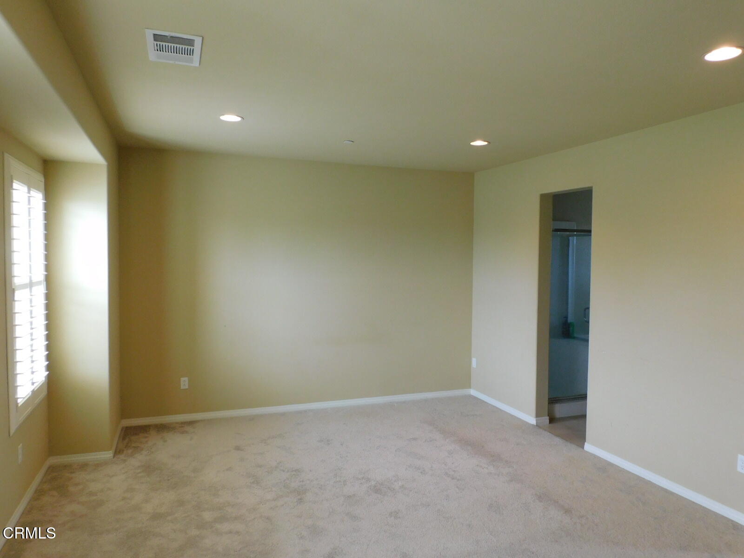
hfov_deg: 71.6
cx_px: 372
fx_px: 516
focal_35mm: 24
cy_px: 279
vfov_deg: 56.8
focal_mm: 4.3
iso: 220
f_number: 3.3
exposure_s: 1/30
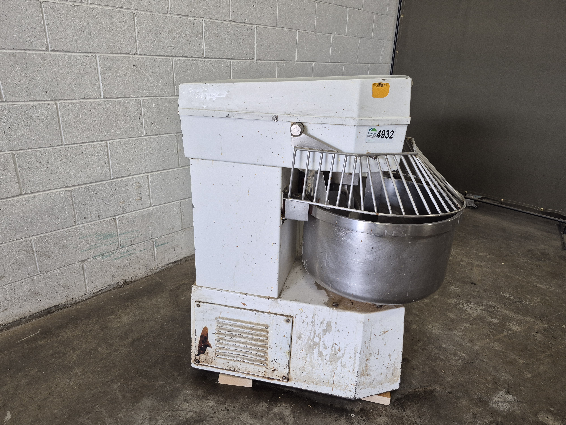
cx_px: 283
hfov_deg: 73.9
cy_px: 212
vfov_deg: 58.9
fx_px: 376
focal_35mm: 23
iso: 100
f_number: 1.8
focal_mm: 5.4
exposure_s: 1/120
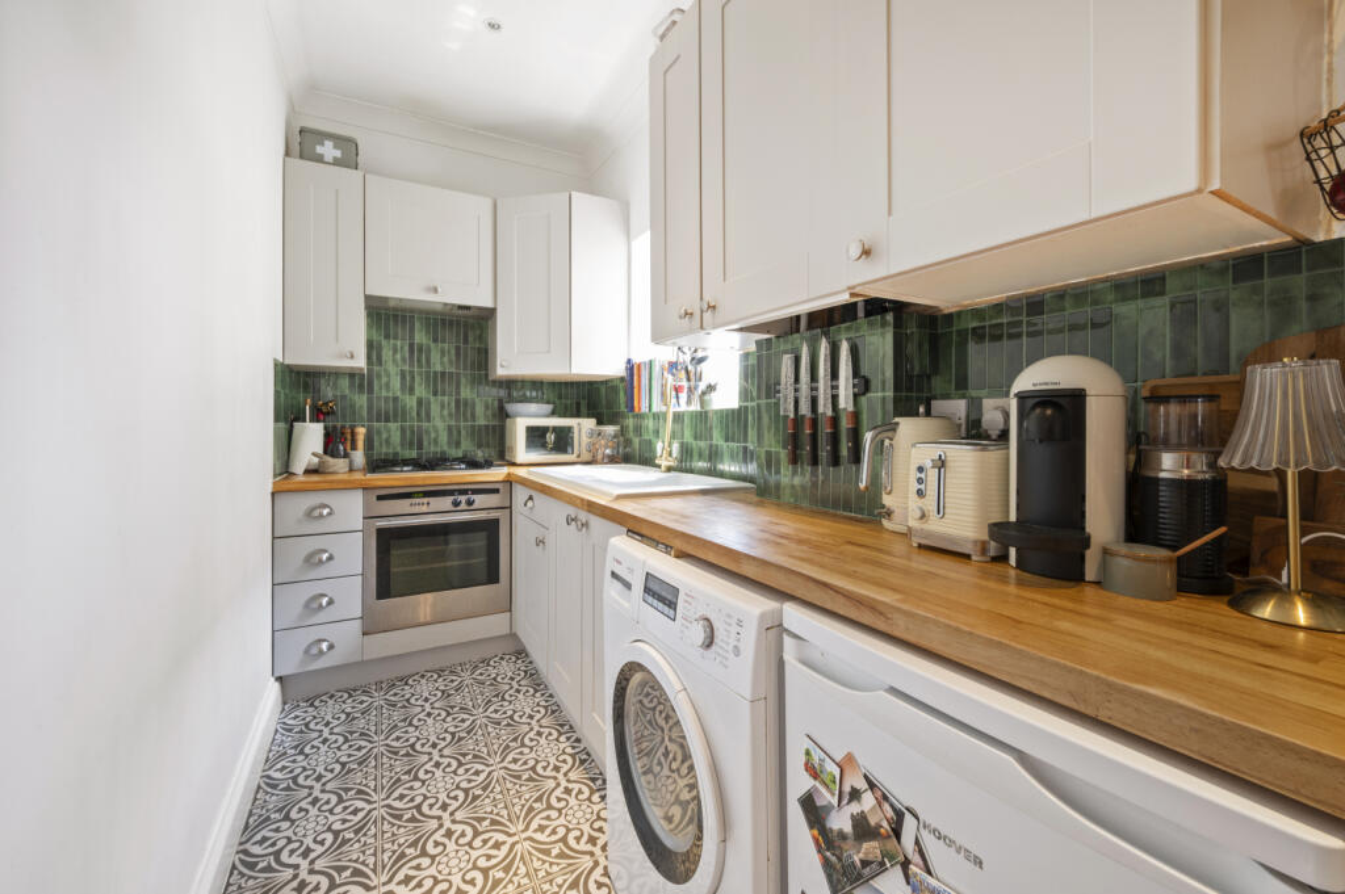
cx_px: 672
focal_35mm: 14
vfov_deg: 81.1
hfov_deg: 104.3
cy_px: 447
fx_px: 523
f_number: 16
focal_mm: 14
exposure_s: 1/1.25
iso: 200
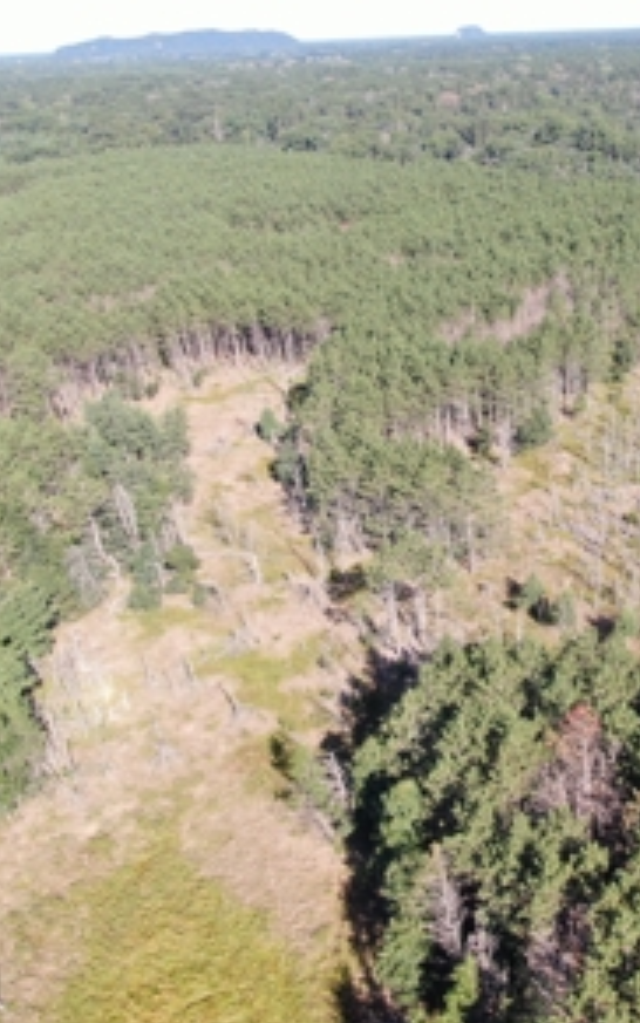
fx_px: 976
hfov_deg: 34.6
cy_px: 510
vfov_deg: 55.3
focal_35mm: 35
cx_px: 552
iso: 100
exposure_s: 1/400
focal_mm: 4.39
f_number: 2.8
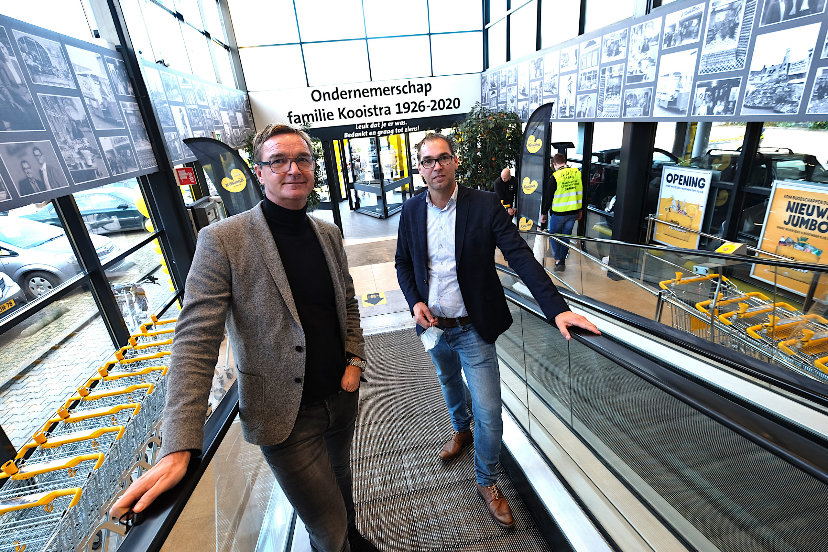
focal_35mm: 16
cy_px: 276
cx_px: 414
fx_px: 368
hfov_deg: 96.7
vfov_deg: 73.8
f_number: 4
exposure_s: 1/60
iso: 250
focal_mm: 10.5
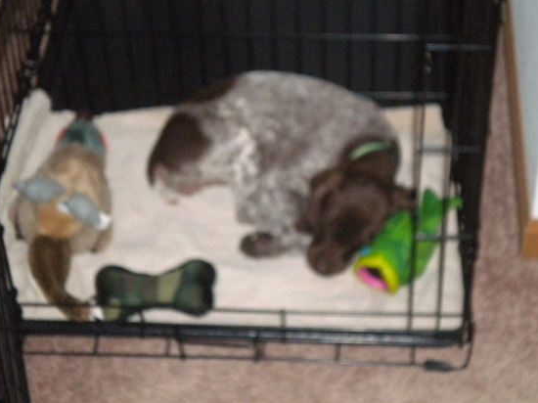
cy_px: 171
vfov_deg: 16.0
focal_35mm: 92
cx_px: 254
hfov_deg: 21.3
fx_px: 1429
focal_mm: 14.3
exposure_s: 1/60
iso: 800
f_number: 5.1
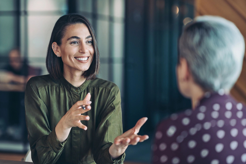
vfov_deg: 15.9
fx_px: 588
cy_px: 81
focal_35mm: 86
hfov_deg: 23.6
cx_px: 124
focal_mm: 85
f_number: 1.8
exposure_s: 1/200
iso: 400
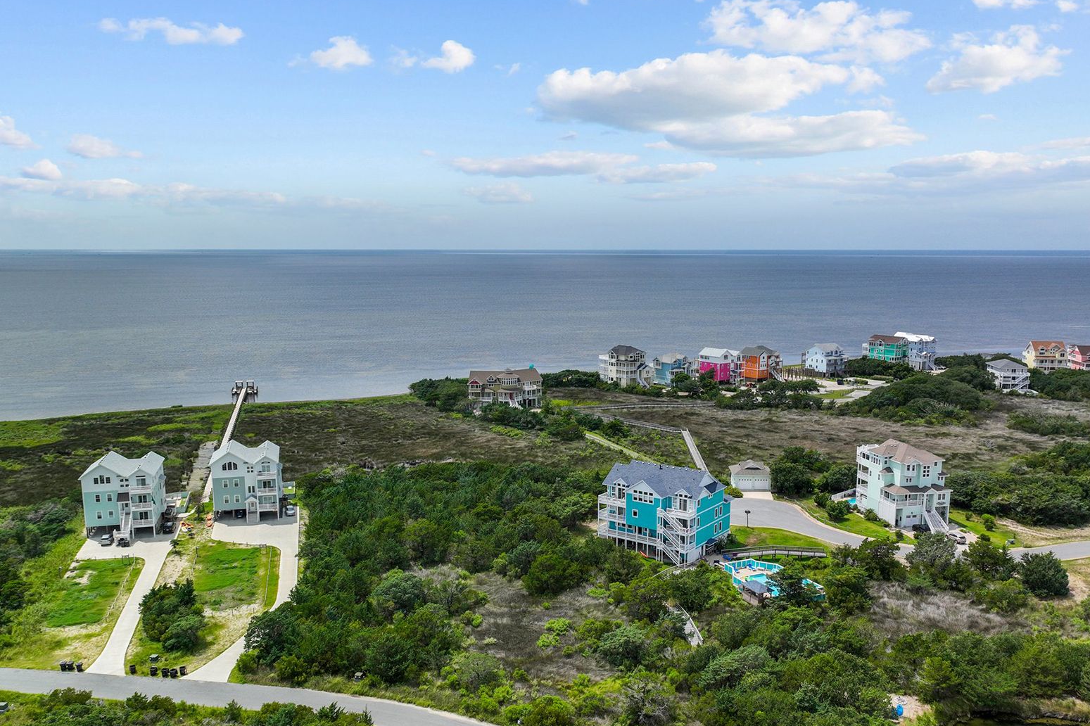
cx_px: 554
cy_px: 424
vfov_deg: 44.8
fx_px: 878
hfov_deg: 63.7
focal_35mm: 29
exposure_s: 1/3200
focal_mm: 12.29
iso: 110
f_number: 2.8
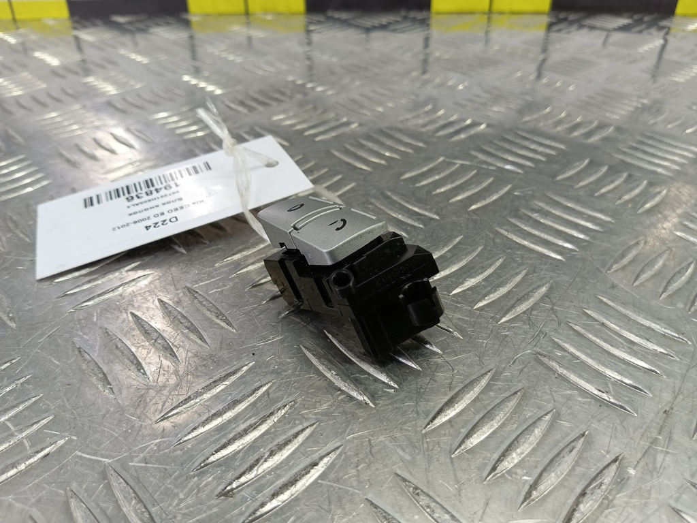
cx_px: 348
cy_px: 262
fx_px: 463
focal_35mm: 23
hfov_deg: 73.9
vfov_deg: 58.9
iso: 118
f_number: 1.6
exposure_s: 1/50
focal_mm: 4.11
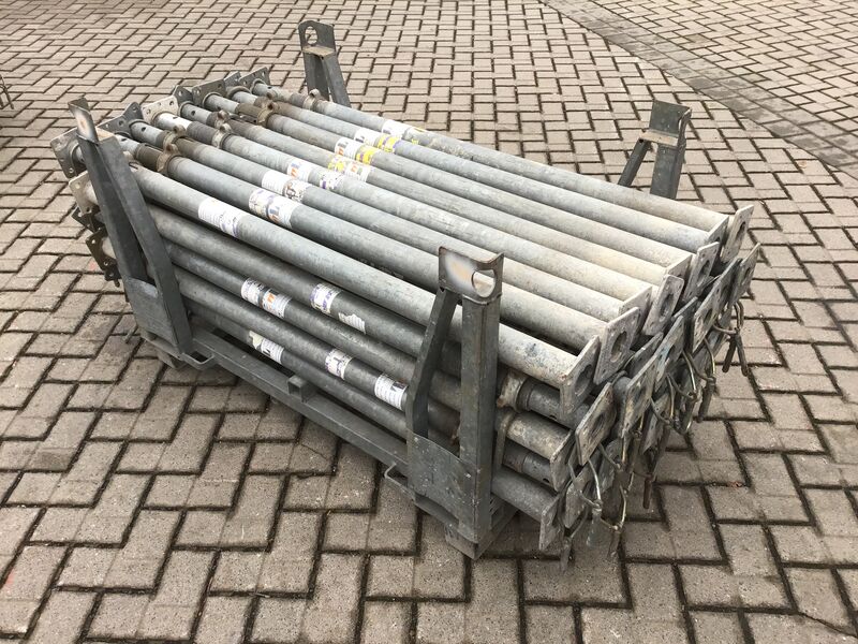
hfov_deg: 58.4
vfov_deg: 45.4
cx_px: 429
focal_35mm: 31
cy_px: 322
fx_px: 768
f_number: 2.4
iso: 32
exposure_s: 1/50
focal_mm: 3.3
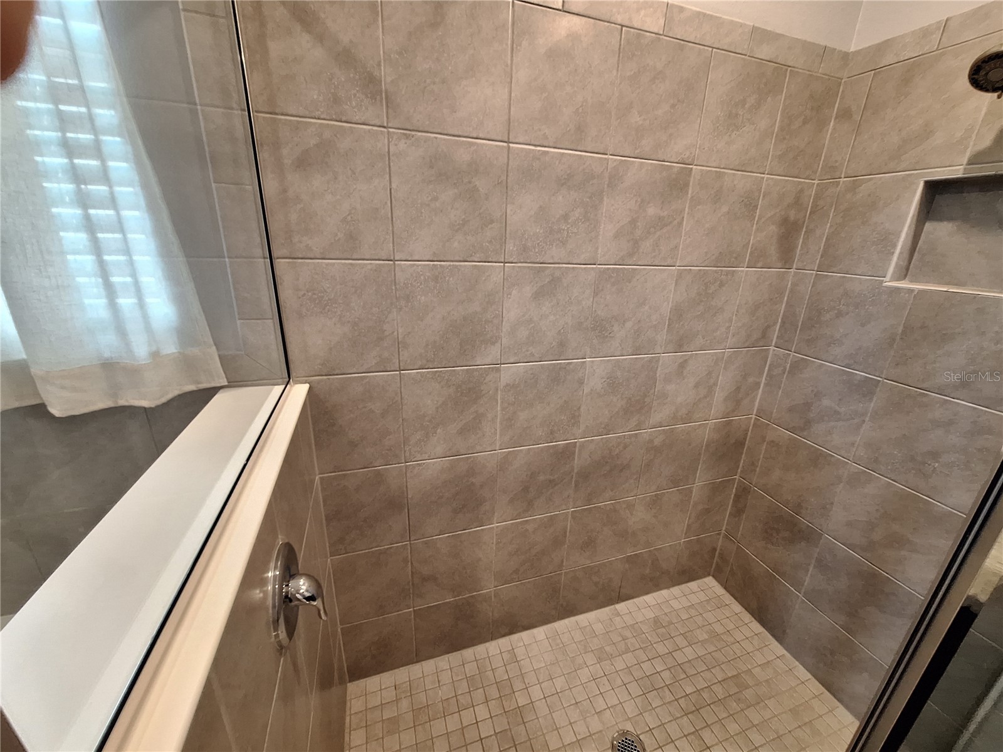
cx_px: 502
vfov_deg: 89.9
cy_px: 376
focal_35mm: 13
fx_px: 377
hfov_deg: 106.2
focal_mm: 1.74
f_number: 2.2
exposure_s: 1/30
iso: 200
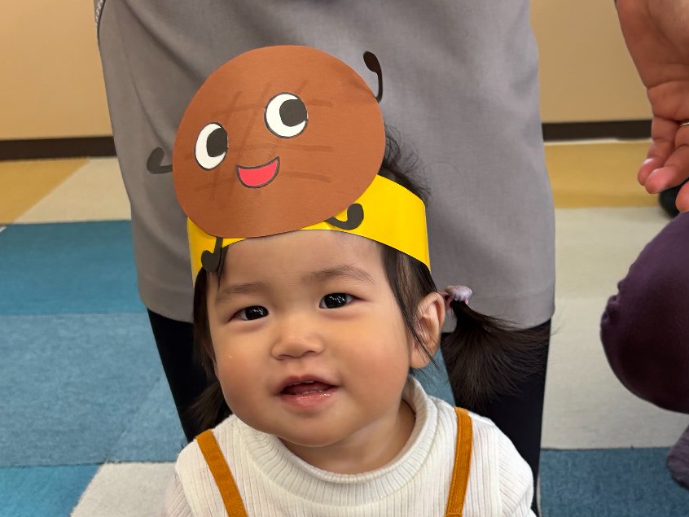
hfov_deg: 32.2
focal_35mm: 59
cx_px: 504
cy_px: 384
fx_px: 1175
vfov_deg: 24.6
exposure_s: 1/95
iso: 125
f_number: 1.6
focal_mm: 5.96
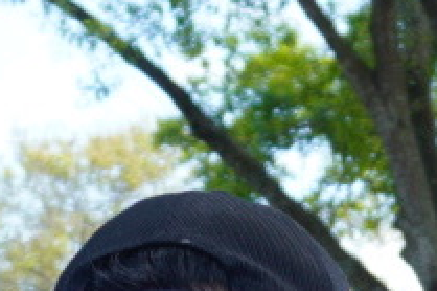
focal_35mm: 186
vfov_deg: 6.9
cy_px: 731
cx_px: 255
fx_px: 2256
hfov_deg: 11.1
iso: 100
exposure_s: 1/200
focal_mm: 16
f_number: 3.5
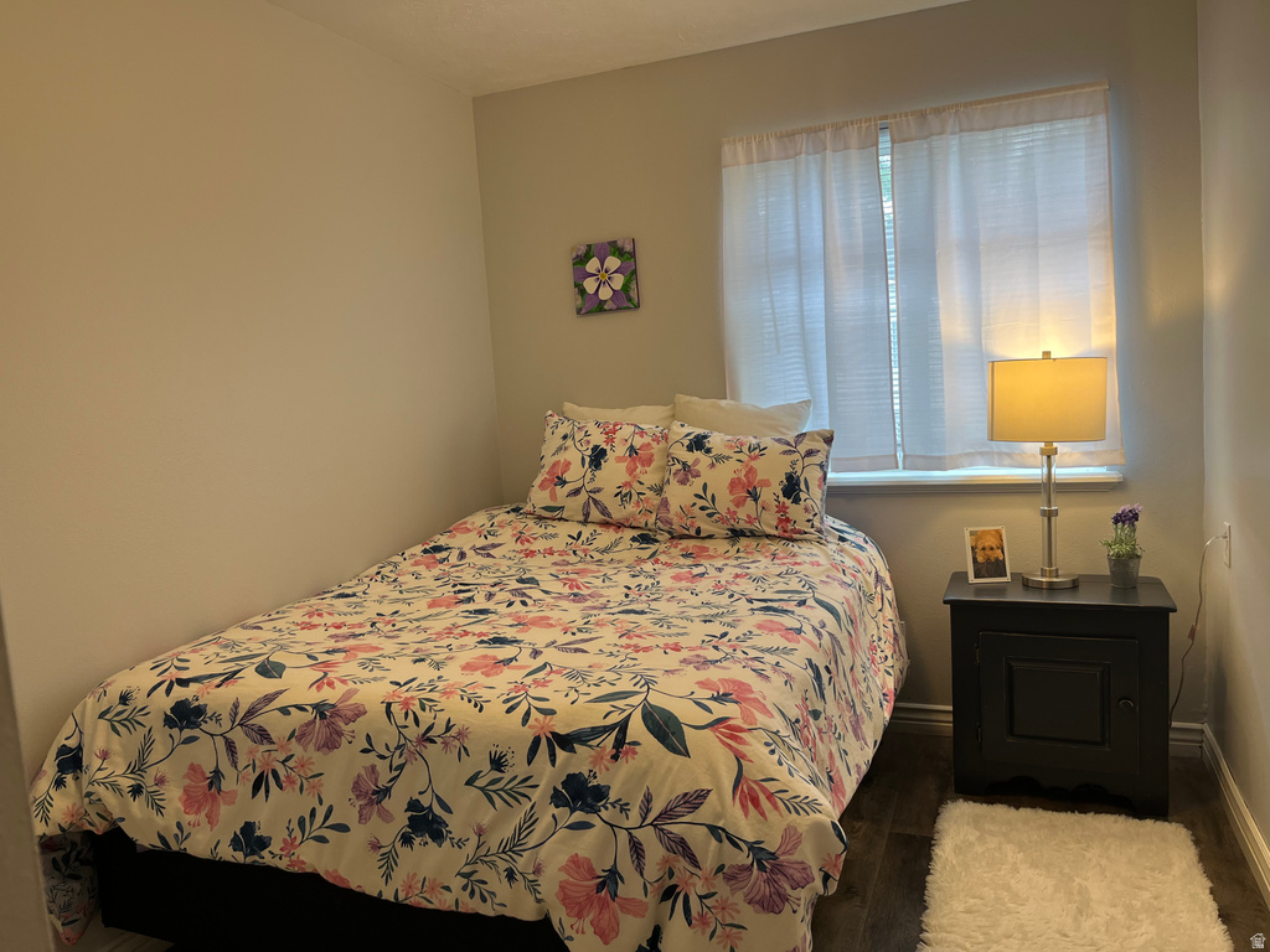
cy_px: 476
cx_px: 635
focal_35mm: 26
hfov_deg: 67.3
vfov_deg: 53.1
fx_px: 954
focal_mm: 5.1
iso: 80
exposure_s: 1/120
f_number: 1.6
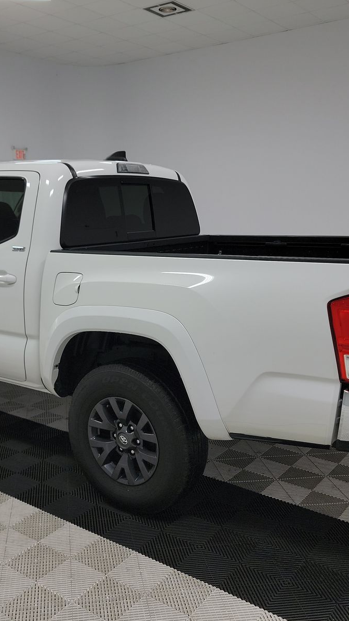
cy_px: 311
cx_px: 131
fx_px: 576
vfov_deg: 56.6
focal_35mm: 35
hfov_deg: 33.5
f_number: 1.8
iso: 50
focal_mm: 6.7
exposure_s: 1/135
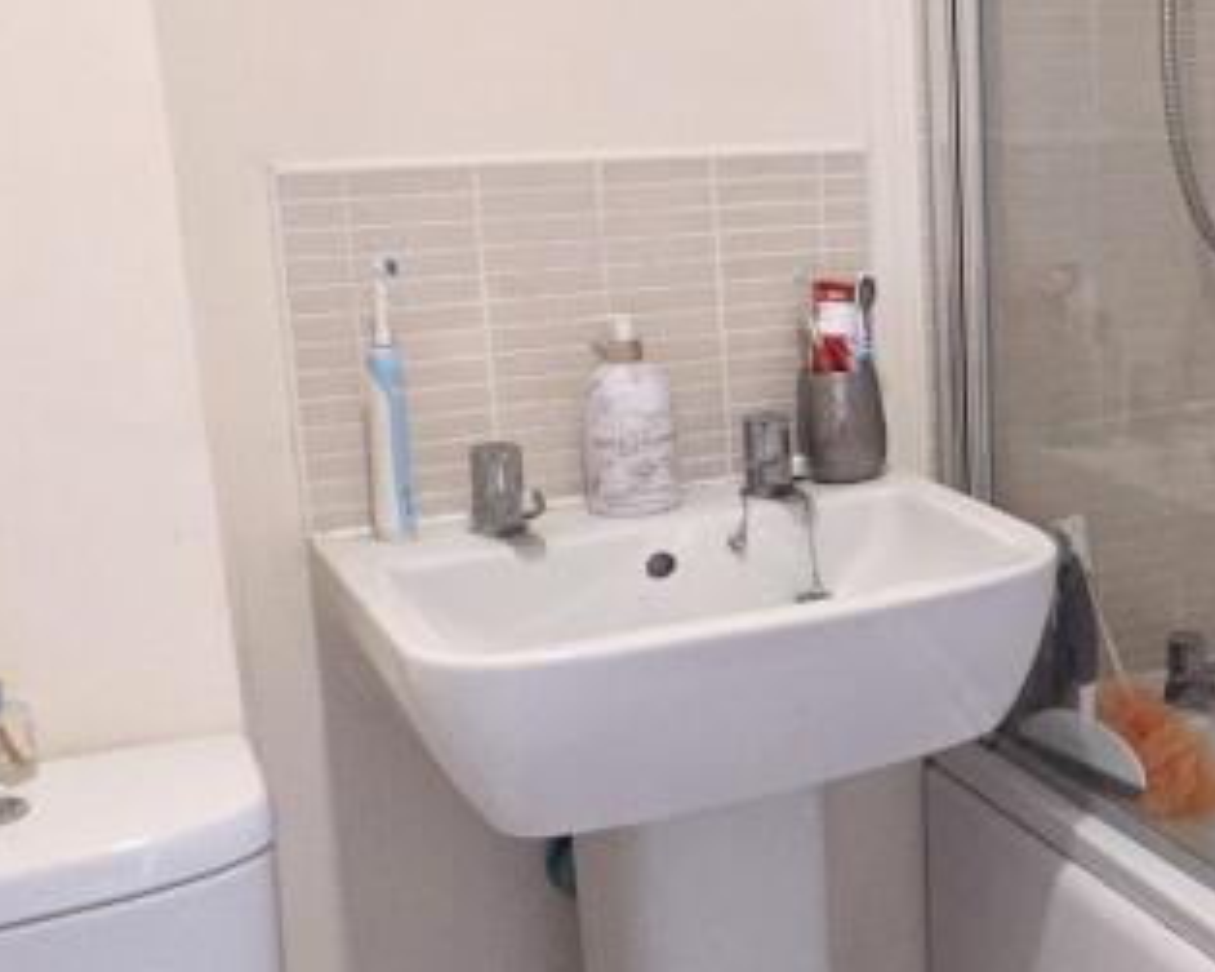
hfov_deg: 32.2
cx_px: 1350
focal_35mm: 51
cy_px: 422
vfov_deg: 29.6
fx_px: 1833
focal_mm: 2.22
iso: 641
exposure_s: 1/33.3
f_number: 2.2
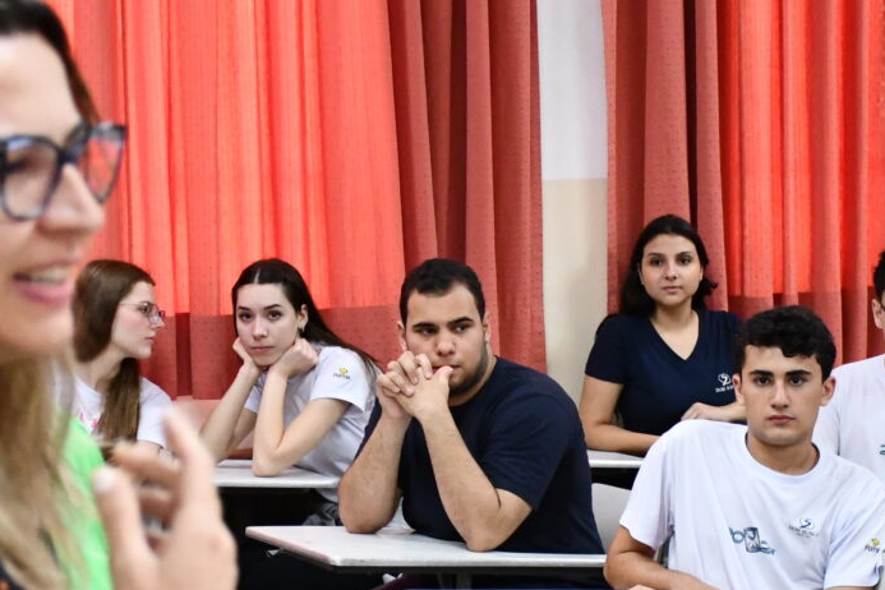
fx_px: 3884
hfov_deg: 13.0
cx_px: 557
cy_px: 548
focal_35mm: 158
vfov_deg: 8.7
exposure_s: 1/125
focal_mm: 38
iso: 3200
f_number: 4.2
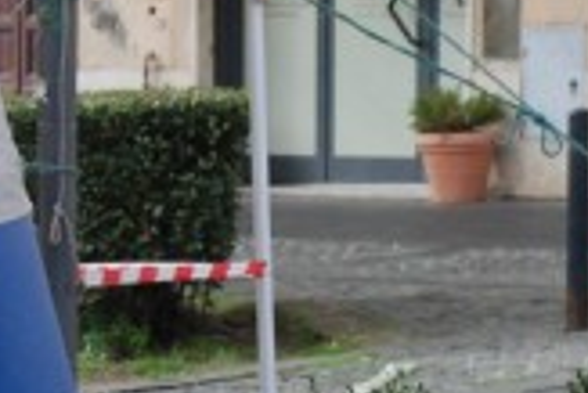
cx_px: -364
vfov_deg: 3.6
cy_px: 380
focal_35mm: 387
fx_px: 6326
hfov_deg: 5.3
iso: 1000
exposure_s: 1/640
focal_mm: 70
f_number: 5.6
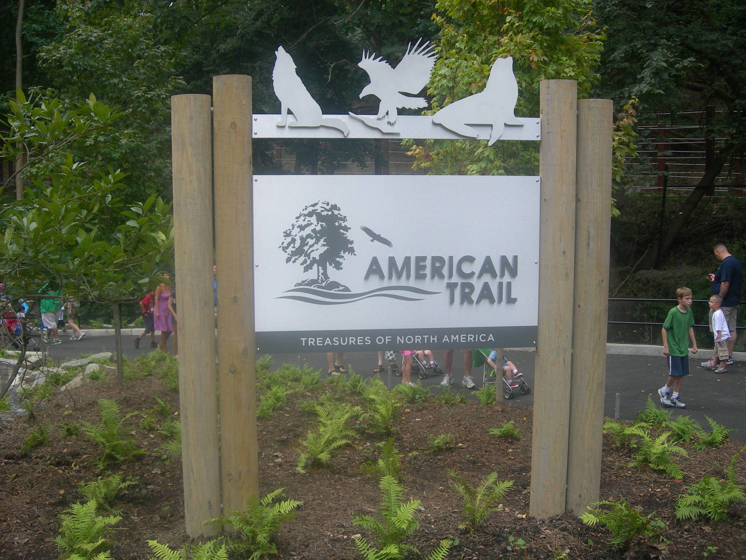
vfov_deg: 37.7
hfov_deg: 49.0
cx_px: 373
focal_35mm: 38
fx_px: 819
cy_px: 280
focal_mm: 7.8
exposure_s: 1/260
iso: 50
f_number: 2.8
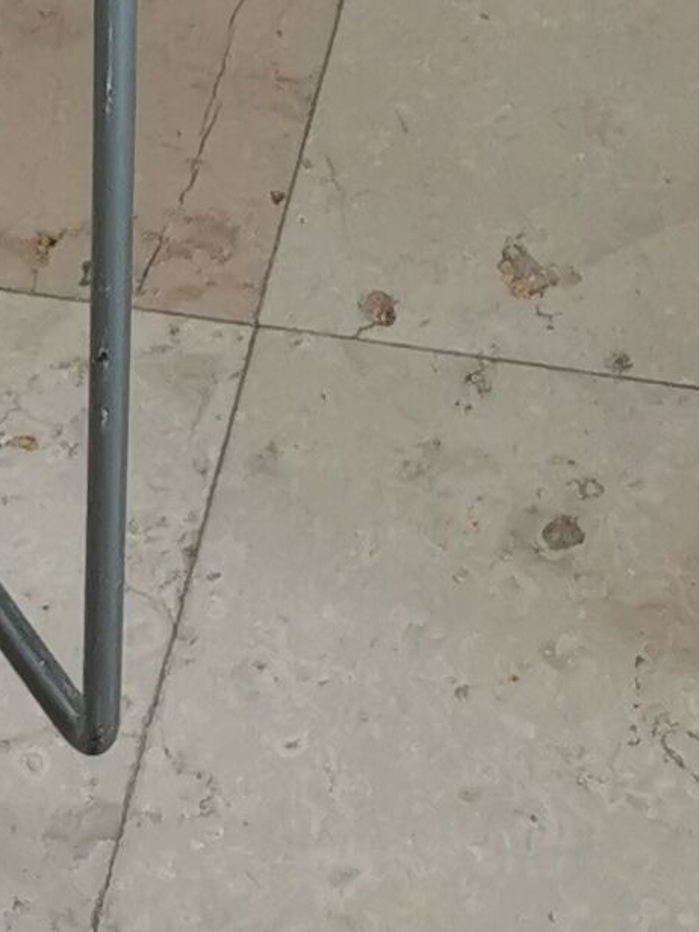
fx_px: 4308
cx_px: 393
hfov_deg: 9.3
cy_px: -1189
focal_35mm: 160
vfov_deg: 10.8
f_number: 1.6
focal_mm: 5.56
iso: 160
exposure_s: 1/50
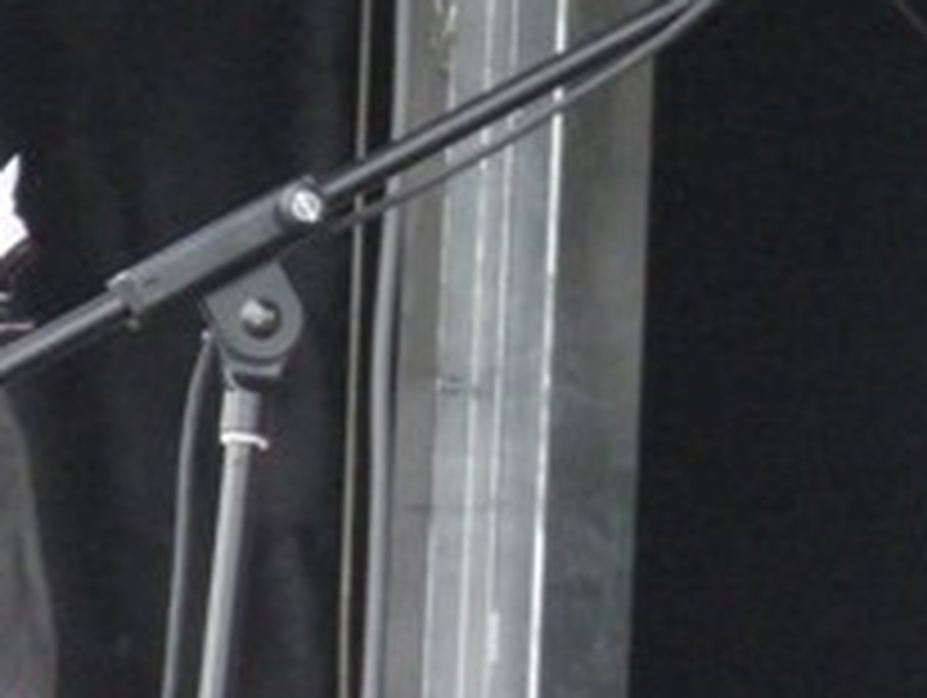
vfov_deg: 3.2
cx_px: 1408
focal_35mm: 459
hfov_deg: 4.3
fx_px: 12306
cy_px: 32
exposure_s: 1/160
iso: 800
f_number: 5.4
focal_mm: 26.2
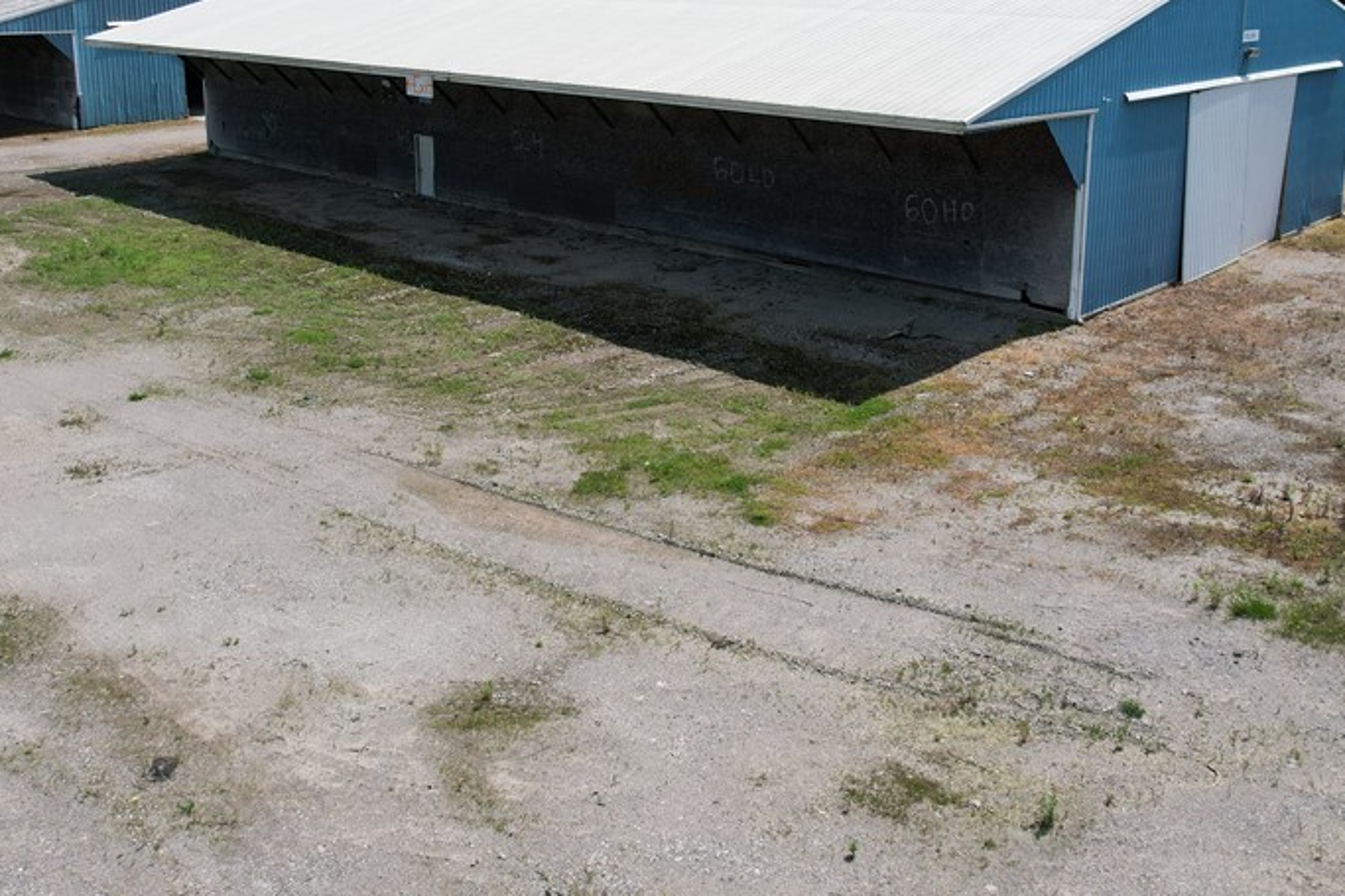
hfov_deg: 54.4
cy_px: 238
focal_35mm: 35
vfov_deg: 37.0
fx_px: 1307
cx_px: 648
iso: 140
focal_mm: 8.38
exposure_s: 1/3200
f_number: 2.8
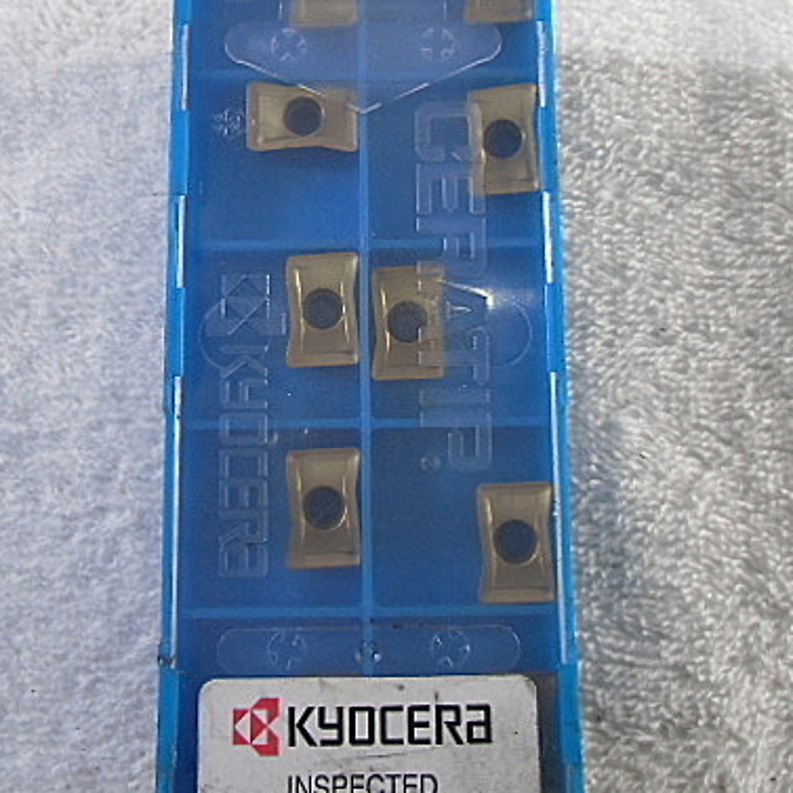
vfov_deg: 46.0
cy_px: 349
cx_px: 362
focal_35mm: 36
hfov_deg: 46.0
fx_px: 933
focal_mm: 4.24
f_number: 3
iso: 200
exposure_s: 1/80
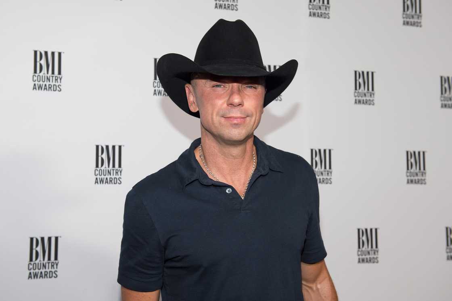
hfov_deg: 41.1
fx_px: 603
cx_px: 226
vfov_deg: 28.1
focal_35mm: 48
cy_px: 150
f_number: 5.6
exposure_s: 1/160
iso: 800
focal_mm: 48
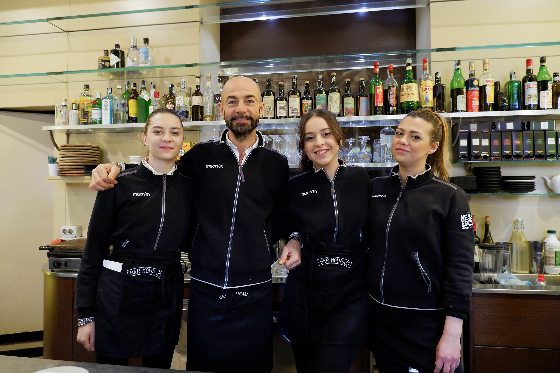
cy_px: 186
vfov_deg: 55.1
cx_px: 280
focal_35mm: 23
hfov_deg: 76.1
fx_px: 358
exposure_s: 1/34
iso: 1600
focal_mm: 15
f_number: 4
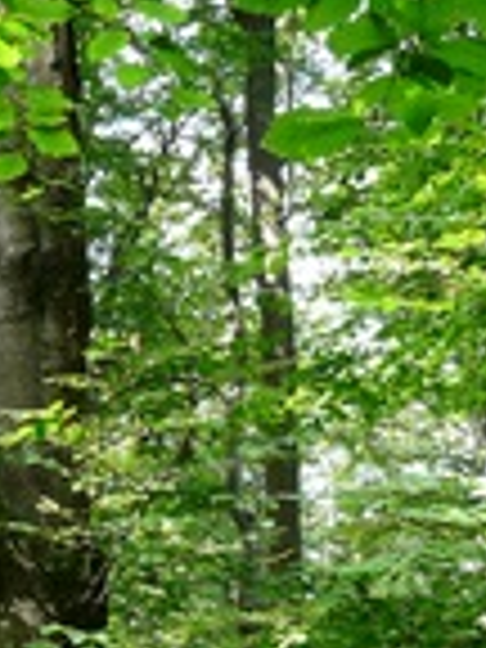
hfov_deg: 18.0
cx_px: -99
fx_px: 1460
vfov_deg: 23.8
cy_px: 662
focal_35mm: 78
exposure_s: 1/50
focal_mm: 4.6
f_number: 2.8
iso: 100
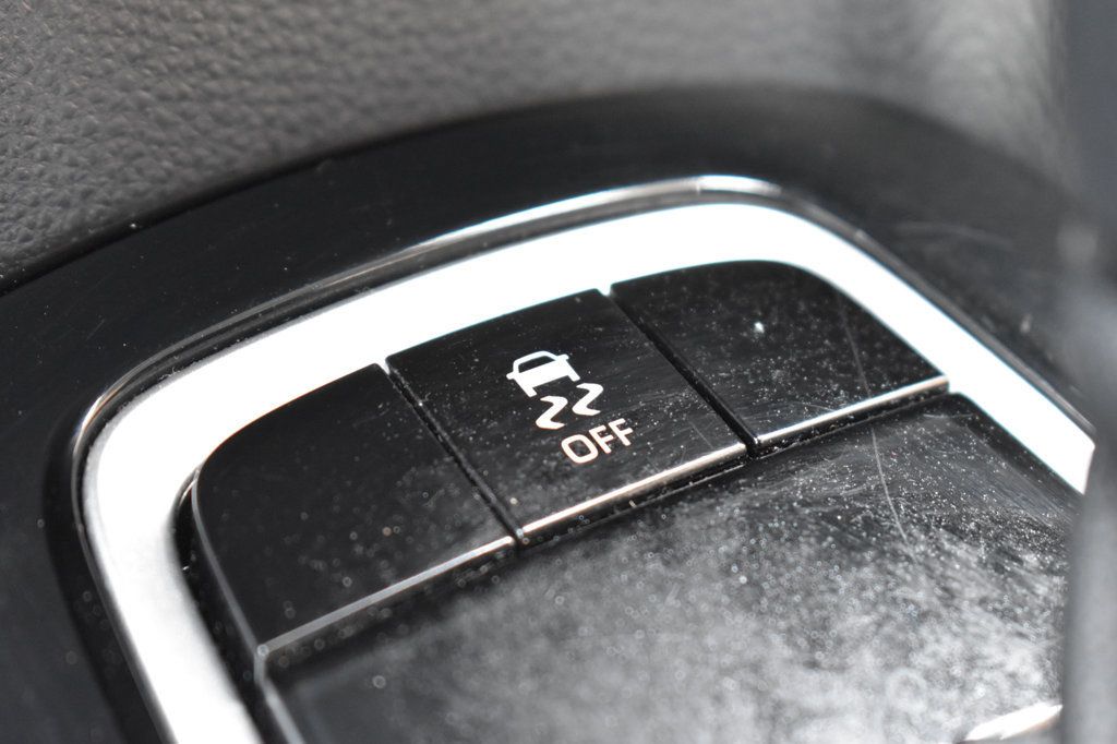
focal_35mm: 82
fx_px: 2559
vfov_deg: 16.5
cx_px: 558
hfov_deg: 24.6
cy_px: 372
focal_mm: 55
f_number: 5.6
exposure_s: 1/30
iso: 3200
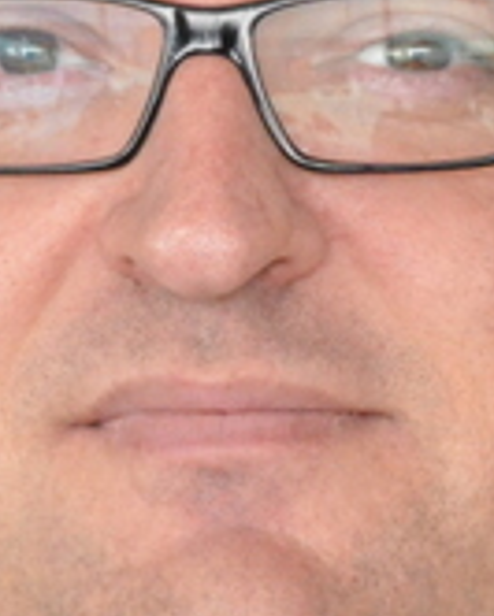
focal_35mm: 419
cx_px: 123
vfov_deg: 4.6
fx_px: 7650
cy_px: 289
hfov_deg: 3.7
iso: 5000
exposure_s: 1/200
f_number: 8
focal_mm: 62
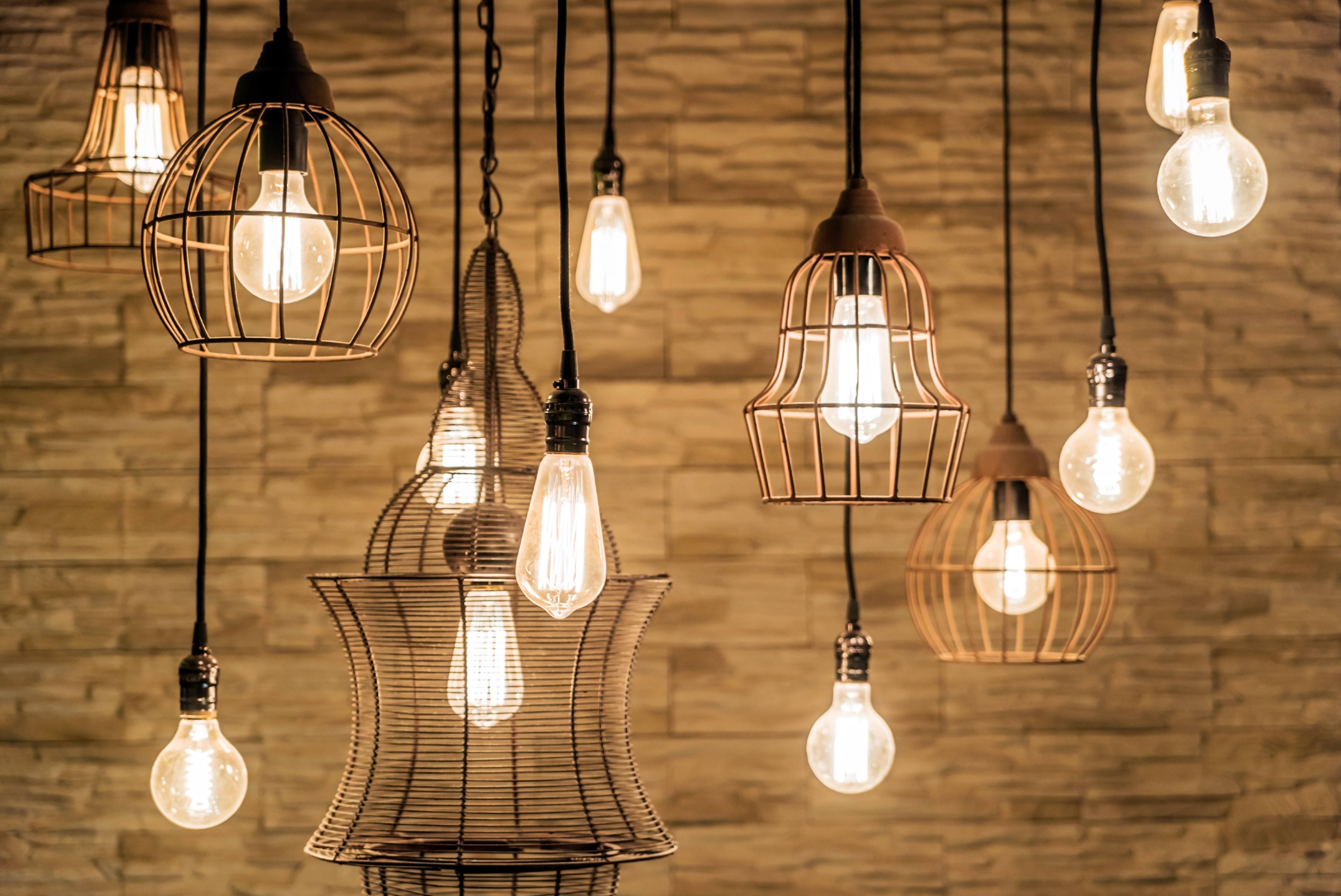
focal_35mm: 70
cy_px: 448
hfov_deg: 28.8
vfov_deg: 19.5
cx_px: 670
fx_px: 2609
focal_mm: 70
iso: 500
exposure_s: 1/80
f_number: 4
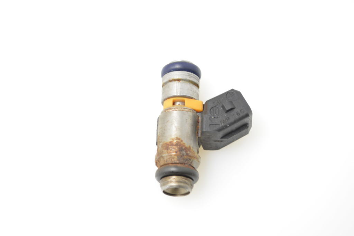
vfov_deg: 16.5
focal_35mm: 82
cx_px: 177
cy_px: 118
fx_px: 811
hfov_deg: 24.6
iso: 2000
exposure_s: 1/80
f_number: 6.3
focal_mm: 55
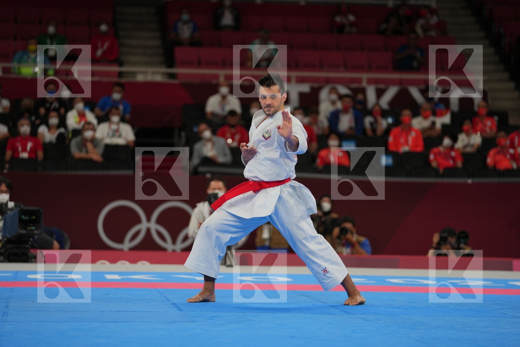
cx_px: 260
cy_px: 174
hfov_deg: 14.0
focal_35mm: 147
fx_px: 2123
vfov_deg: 9.3
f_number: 2.8
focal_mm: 147
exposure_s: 1/1000
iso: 500
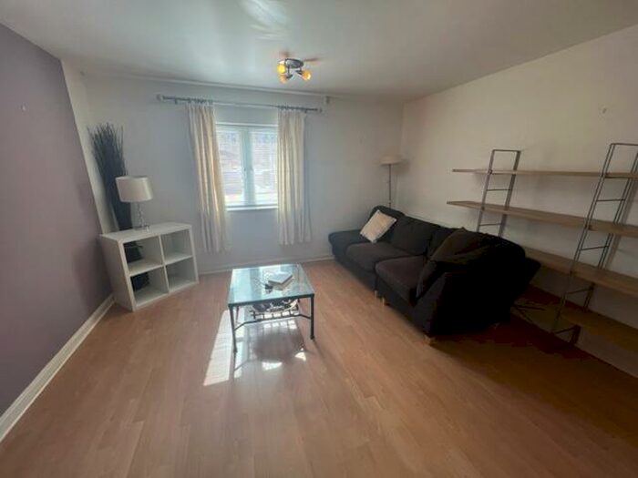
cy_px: 239
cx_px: 319
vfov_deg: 89.9
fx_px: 240
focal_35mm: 13
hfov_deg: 106.2
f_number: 1.8
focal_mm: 1.57
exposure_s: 1/99
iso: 32
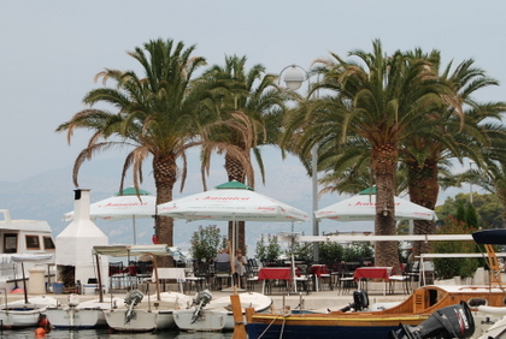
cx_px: 242
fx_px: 1771
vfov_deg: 11.0
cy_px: 201
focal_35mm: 126
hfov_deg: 16.3
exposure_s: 1/200
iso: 100
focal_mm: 55
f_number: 7.1
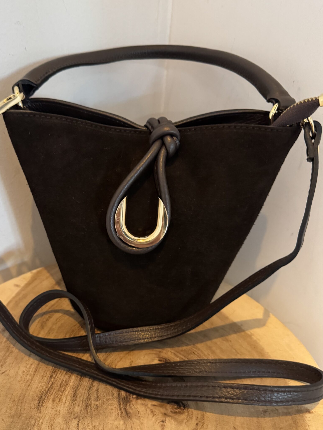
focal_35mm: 30
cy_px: 235
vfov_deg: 59.9
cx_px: 123
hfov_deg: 46.4
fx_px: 373
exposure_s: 1/34
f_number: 1.78
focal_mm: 6.76
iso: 640
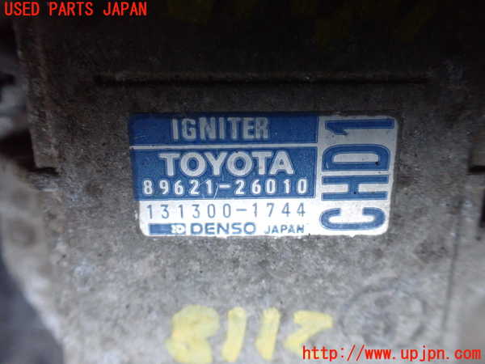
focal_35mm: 30
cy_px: 182
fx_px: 420
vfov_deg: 46.8
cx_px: 242
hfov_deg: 60.0
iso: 800
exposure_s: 1/125
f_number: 2.3
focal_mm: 5.4
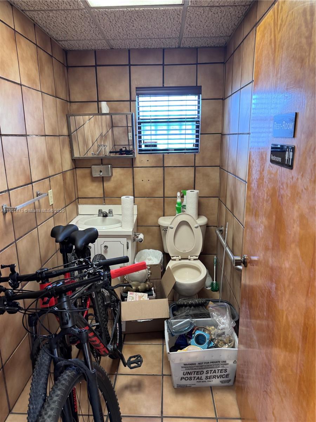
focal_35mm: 24
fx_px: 292
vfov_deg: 71.6
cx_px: 158
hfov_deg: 56.8
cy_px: 211
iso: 200
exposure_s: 1/60
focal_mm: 6.76
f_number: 1.78
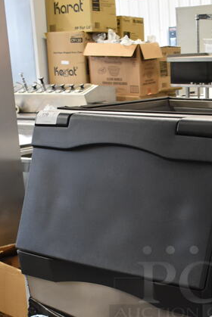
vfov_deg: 26.1
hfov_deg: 17.9
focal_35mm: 75
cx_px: 194
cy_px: 281
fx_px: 662
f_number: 3.8
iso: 1250
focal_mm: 23
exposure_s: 1/40
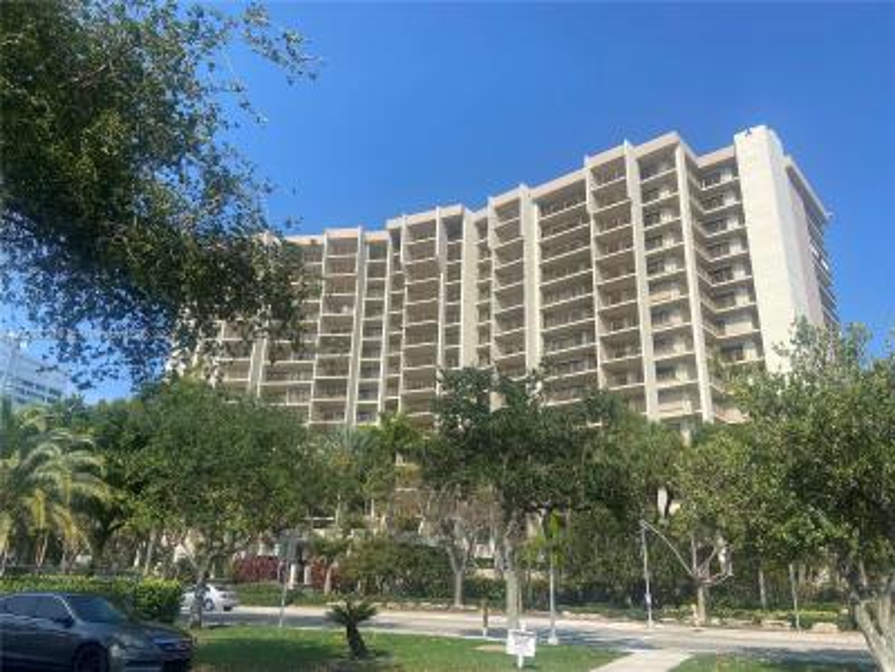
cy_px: 336
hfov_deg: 67.3
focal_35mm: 26
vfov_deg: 53.1
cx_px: 448
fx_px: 672
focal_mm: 4.25
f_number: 1.8
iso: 32
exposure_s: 1/2688
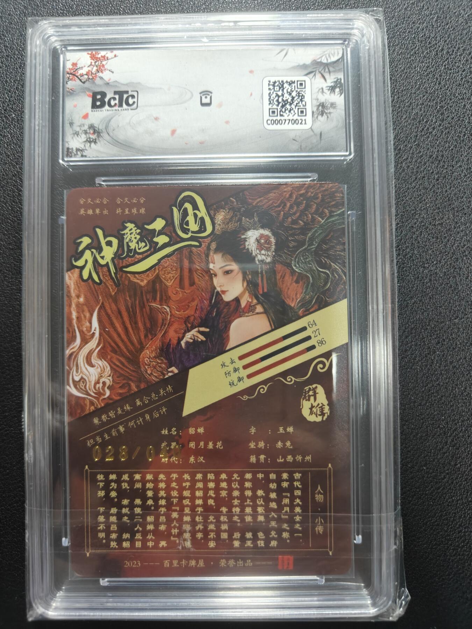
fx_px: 436
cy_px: 314
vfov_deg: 71.6
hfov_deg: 56.8
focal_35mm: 24
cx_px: 236
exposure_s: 1/49
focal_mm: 5.59
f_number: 1.8
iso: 160
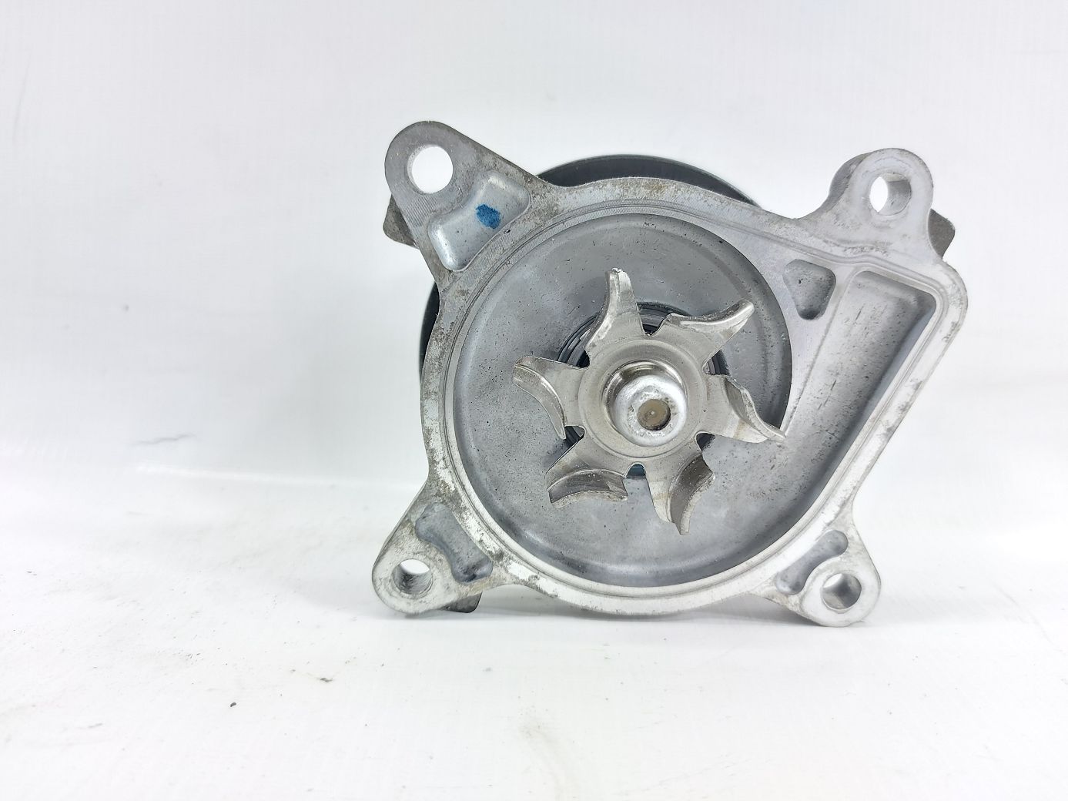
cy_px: 400
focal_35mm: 24
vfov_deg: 56.8
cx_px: 534
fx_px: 740
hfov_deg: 71.6
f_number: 1.8
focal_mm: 5.23
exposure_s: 1/50
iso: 250
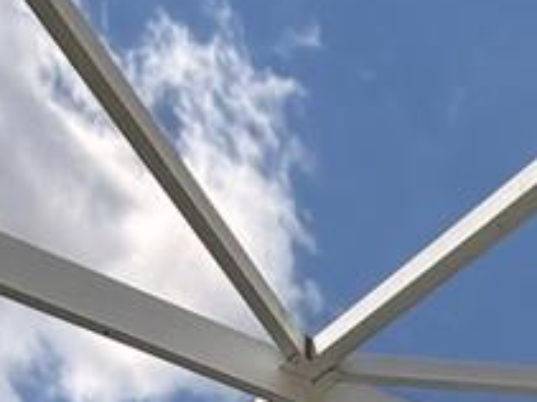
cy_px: 1348
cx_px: 1028
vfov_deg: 9.4
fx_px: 1643
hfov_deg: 15.4
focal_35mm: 106
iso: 20
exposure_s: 1/876
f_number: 2.2
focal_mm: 2.22
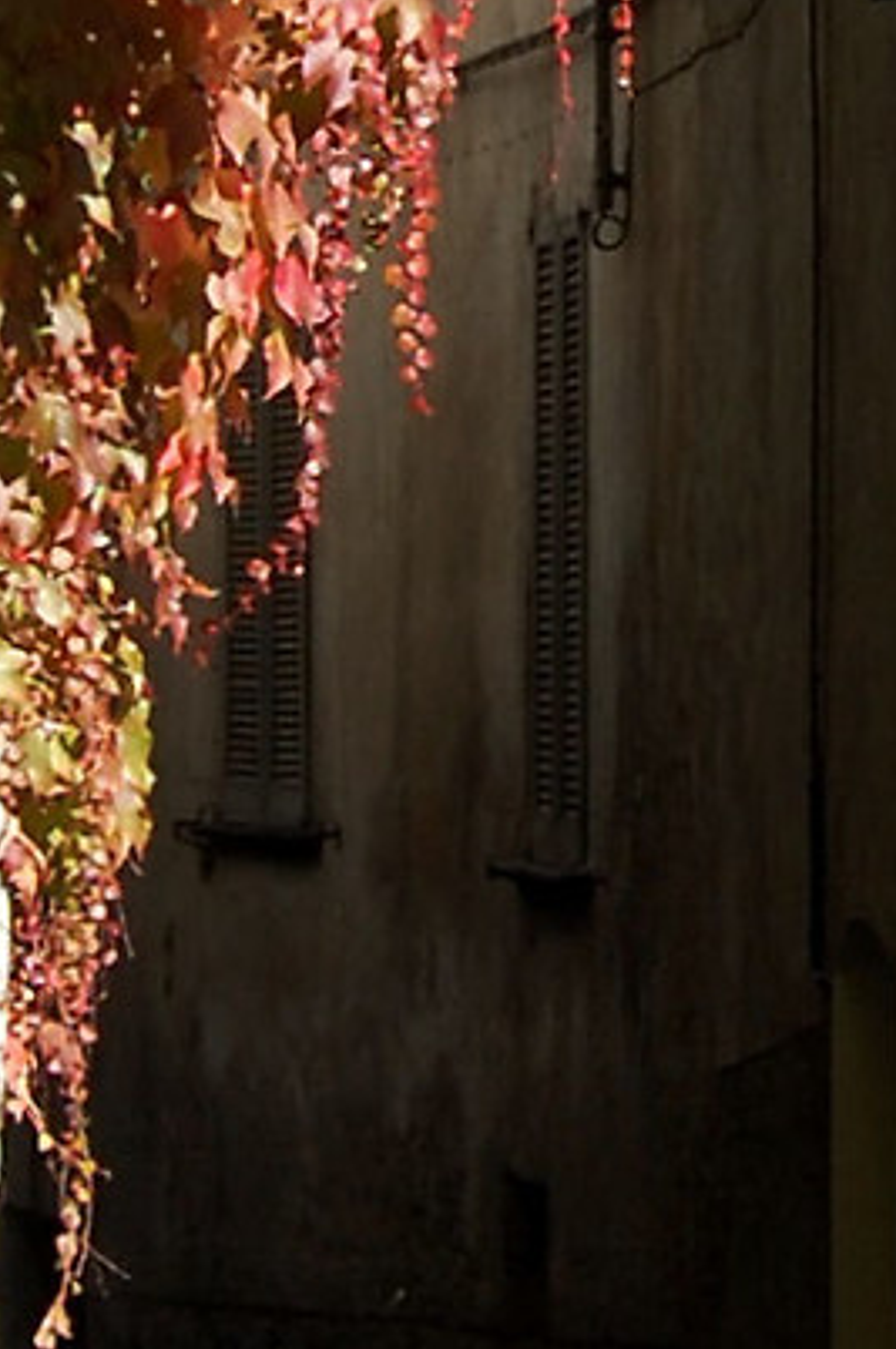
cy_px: 151
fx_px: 7709
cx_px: 713
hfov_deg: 6.6
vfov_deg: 10.0
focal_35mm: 206
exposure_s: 1/200
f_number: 8
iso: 200
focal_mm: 23
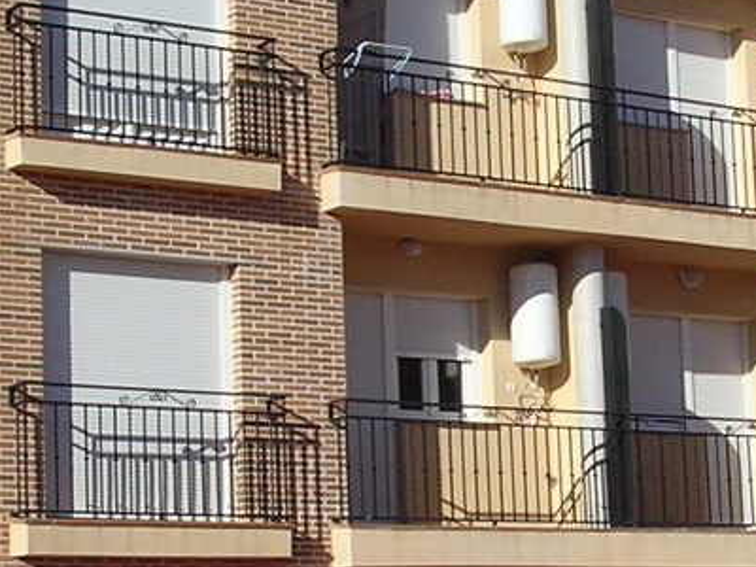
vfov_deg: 13.0
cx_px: 558
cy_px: 329
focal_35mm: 114
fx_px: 2490
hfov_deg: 17.2
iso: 100
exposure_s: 1/398
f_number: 5.6
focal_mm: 5.8
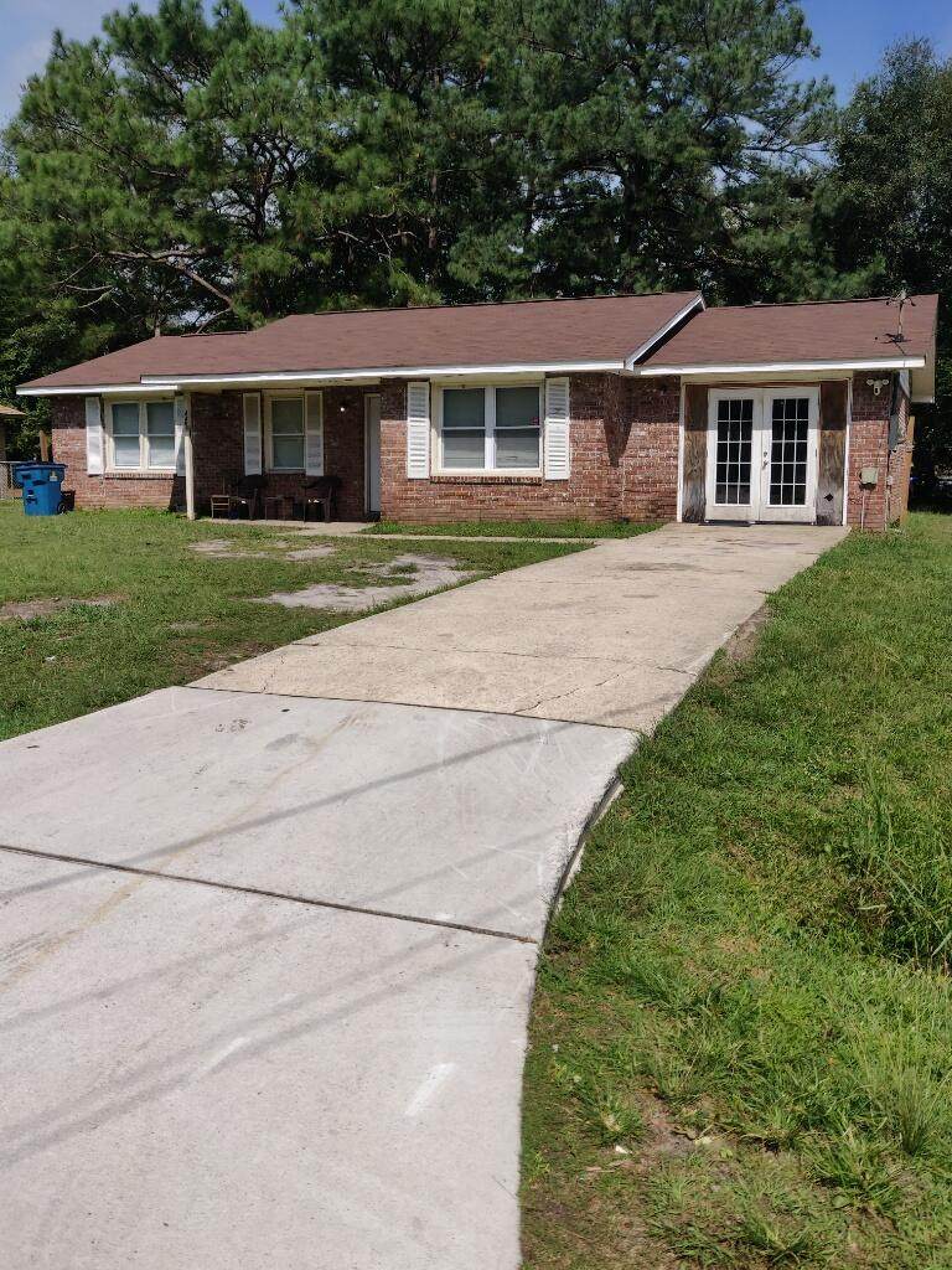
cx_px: 476
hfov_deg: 54.9
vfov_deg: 69.4
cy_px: 635
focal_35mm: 25
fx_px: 917
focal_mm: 4.25
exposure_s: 1/2500
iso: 100
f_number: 1.7
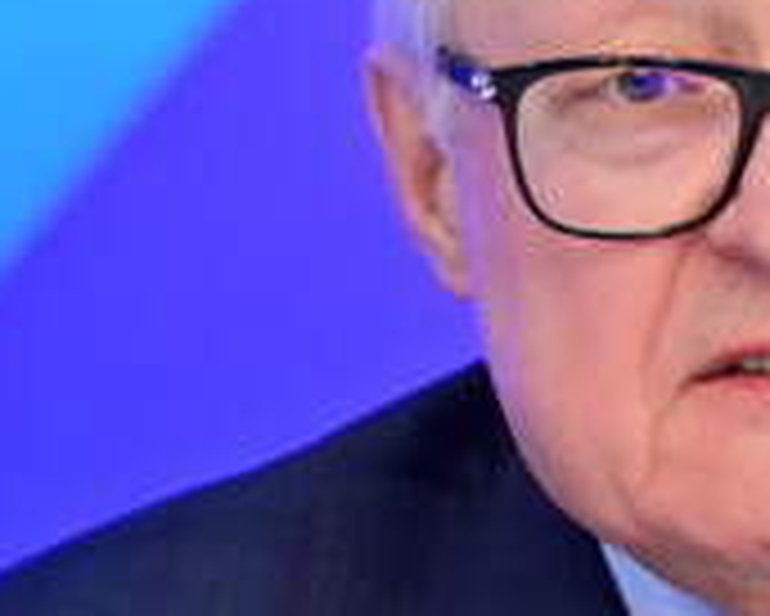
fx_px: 22460
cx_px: 770
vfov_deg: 1.6
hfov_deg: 2.0
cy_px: 393
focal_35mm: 985
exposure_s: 1/125
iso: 4000
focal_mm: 290
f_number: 6
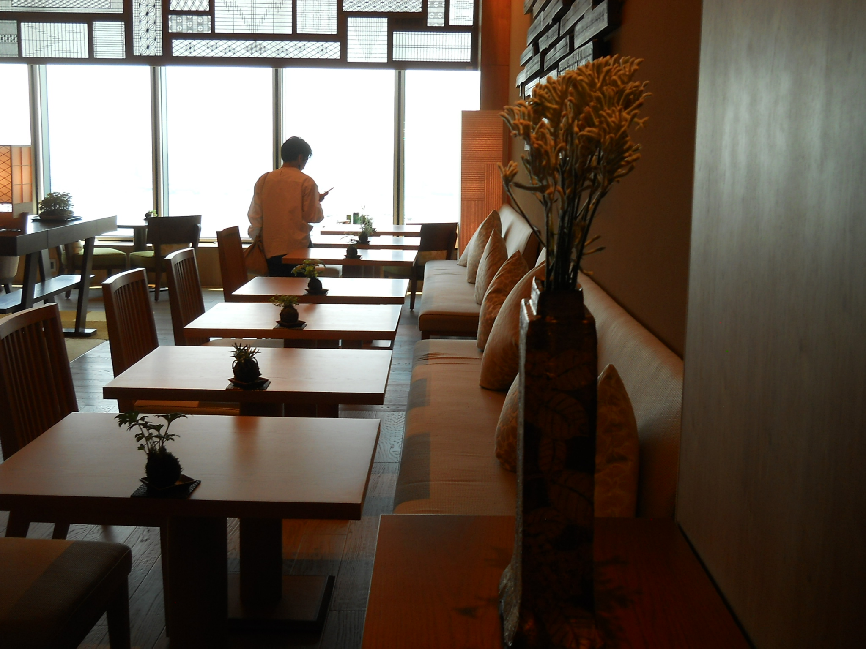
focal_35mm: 41
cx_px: 433
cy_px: 324
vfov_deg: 35.1
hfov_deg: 45.8
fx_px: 1026
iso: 80
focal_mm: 6.72
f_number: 3.1
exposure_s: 1/80
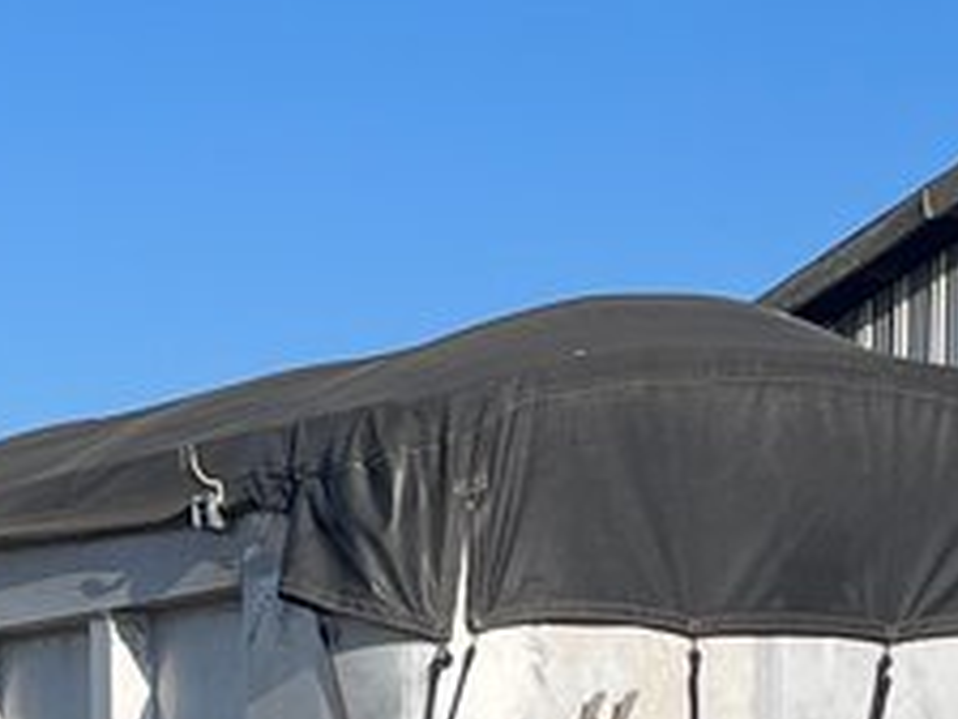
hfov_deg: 11.2
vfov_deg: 8.2
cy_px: 1162
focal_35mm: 176
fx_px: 4871
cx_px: 165
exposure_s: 1/3311
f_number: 1.6
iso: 50
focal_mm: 5.1
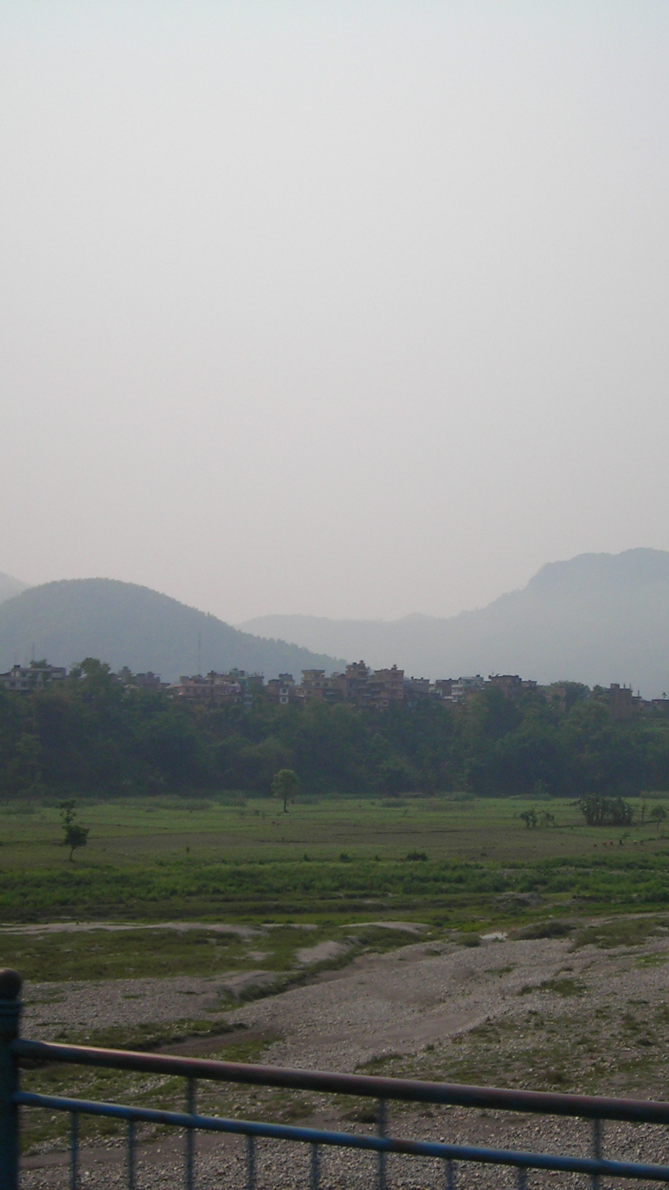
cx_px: 449
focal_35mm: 56
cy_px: 591
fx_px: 1766
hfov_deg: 21.4
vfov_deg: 37.2
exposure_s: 1/286
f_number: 6.4
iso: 50
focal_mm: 6.3
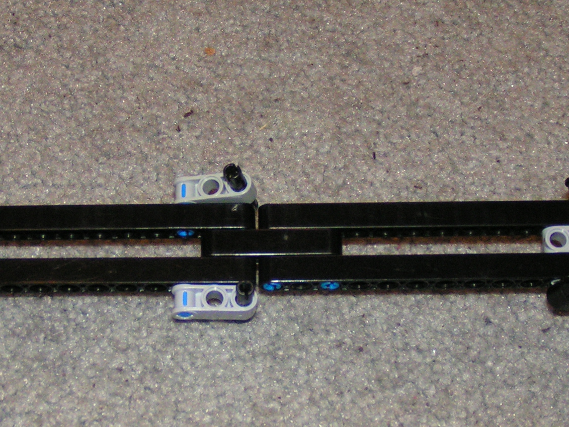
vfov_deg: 15.9
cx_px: 263
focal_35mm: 93
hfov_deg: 21.1
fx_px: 1529
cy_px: 230
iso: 200
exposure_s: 1/60
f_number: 3.2
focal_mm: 8
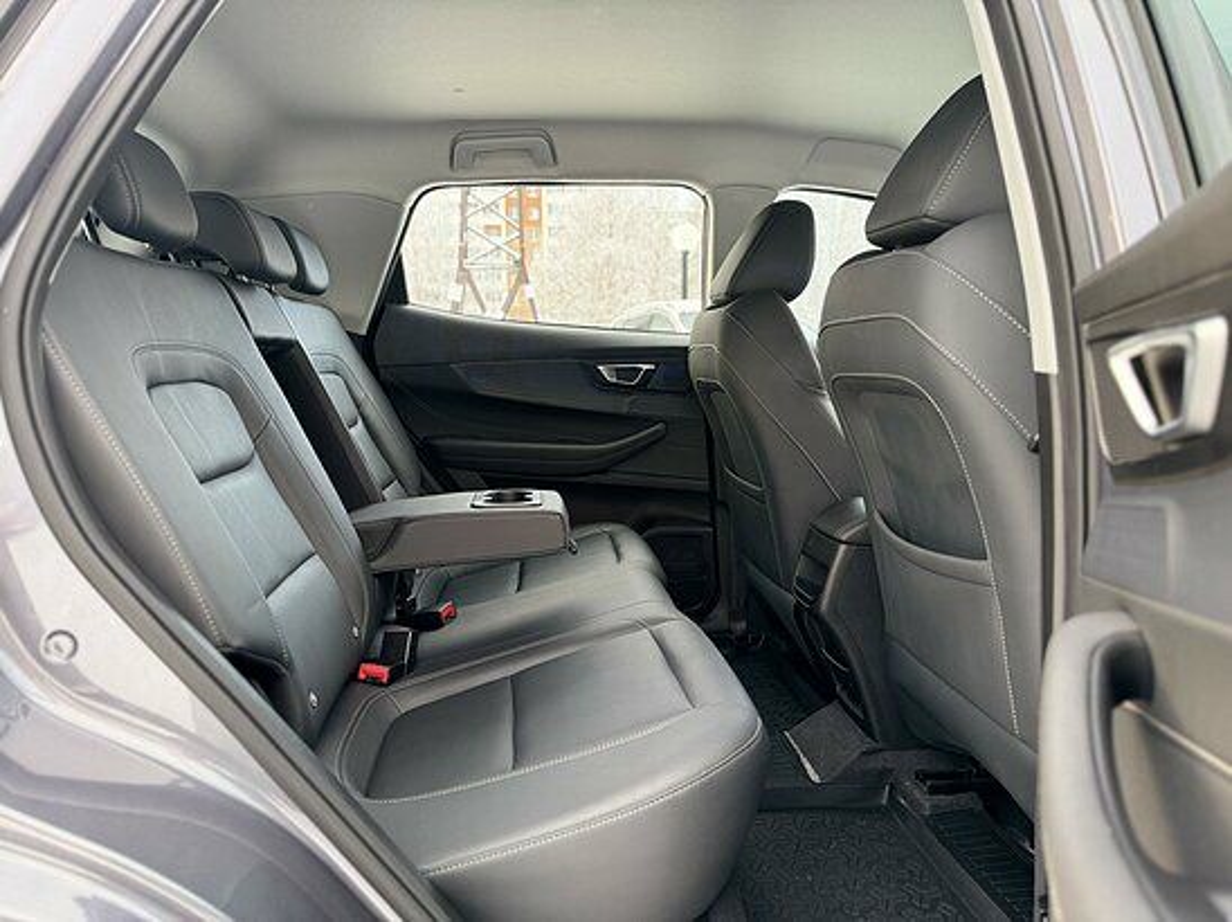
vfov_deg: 56.7
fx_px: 853
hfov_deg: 71.6
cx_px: 616
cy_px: 461
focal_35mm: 24
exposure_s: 1/121
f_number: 1.78
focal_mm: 6.76
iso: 200
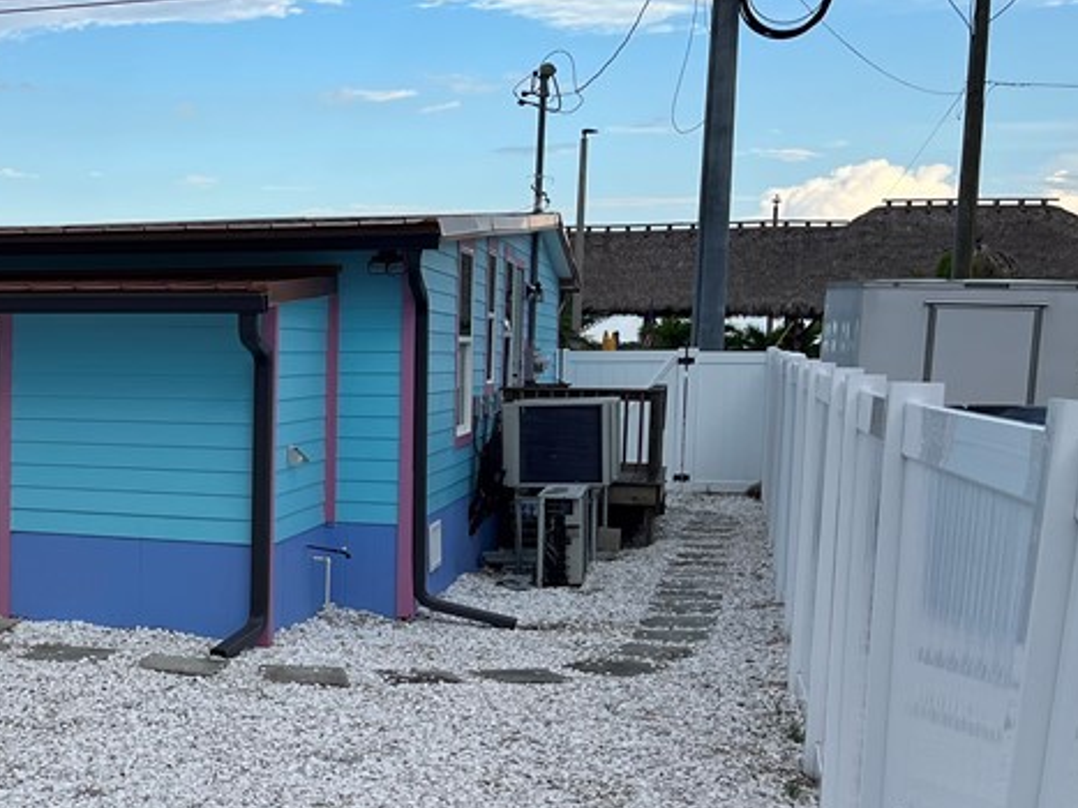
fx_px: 1775
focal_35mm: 57
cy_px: 499
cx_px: -16
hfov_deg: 31.1
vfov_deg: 25.6
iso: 50
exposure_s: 1/1339
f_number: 1.6
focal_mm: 5.1
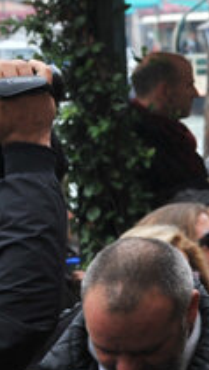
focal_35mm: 225
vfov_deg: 9.5
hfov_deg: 4.7
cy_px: 28
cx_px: 934
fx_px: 2212
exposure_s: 1/320
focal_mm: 42
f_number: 7.1
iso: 400
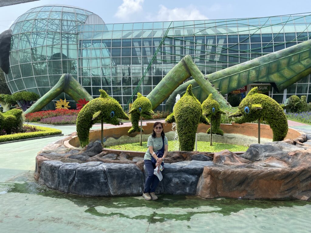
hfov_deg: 67.3
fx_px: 234
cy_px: 116
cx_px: 156
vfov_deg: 53.1
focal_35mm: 26
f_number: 1.8
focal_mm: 4.25
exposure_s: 1/1193
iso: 32
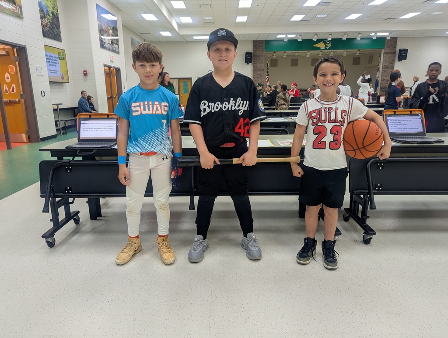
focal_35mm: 24
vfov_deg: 56.9
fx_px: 311
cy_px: 169
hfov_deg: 71.5
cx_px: 224
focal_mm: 6.81
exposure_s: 1/27.2
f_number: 1.85
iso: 74
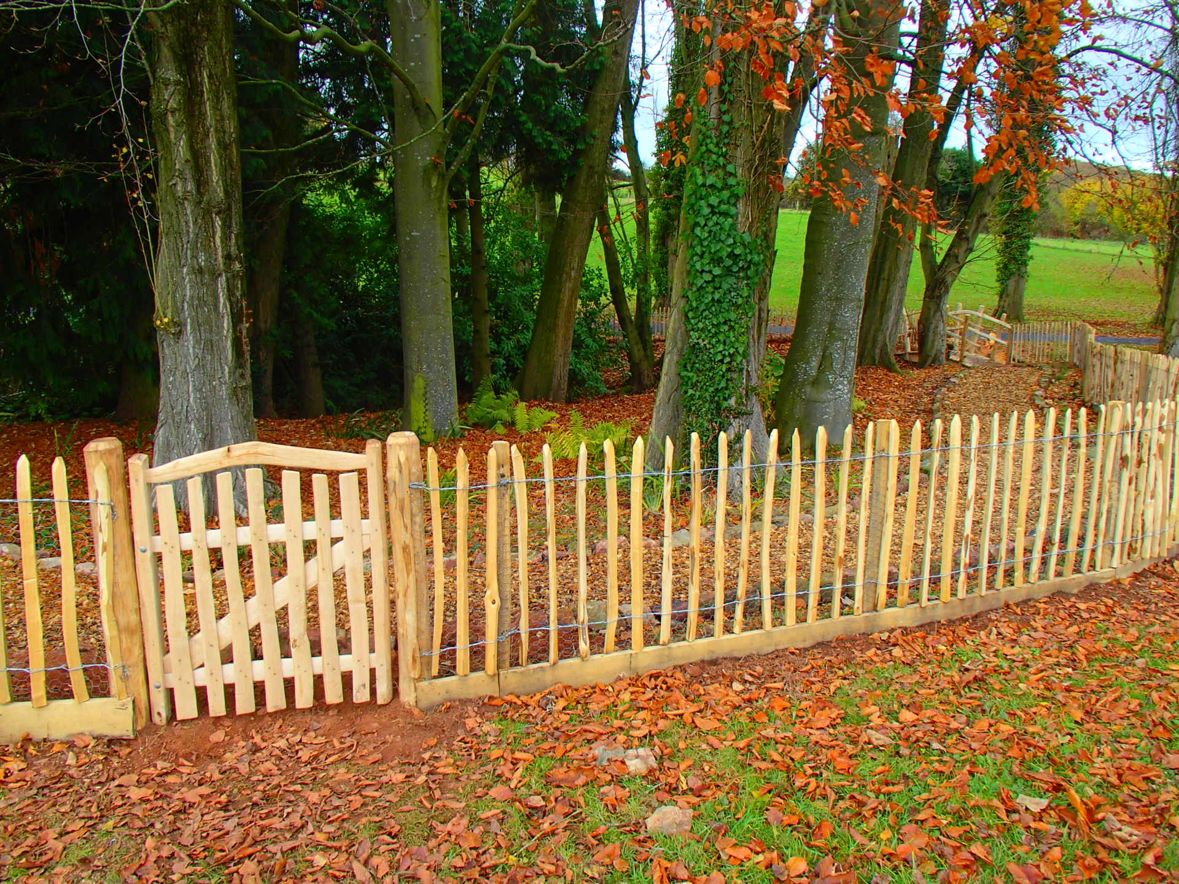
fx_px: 954
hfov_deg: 63.4
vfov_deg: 49.7
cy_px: 442
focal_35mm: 28
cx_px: 590
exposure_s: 1/100
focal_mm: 5
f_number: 3.9
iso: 100
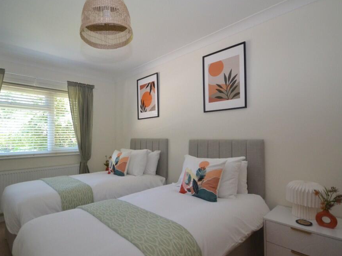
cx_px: 150
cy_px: 132
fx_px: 168
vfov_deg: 74.7
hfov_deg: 90.6
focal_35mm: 17
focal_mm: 10
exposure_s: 1/60
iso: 2000
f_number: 4
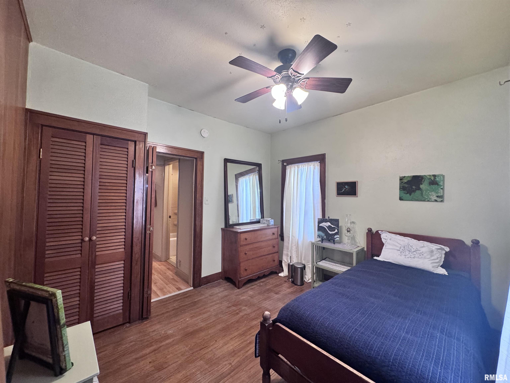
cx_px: 255
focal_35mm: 14
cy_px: 192
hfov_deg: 102.1
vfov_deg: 85.7
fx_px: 206
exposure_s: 1/60
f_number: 2.2
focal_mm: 2.22
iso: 320
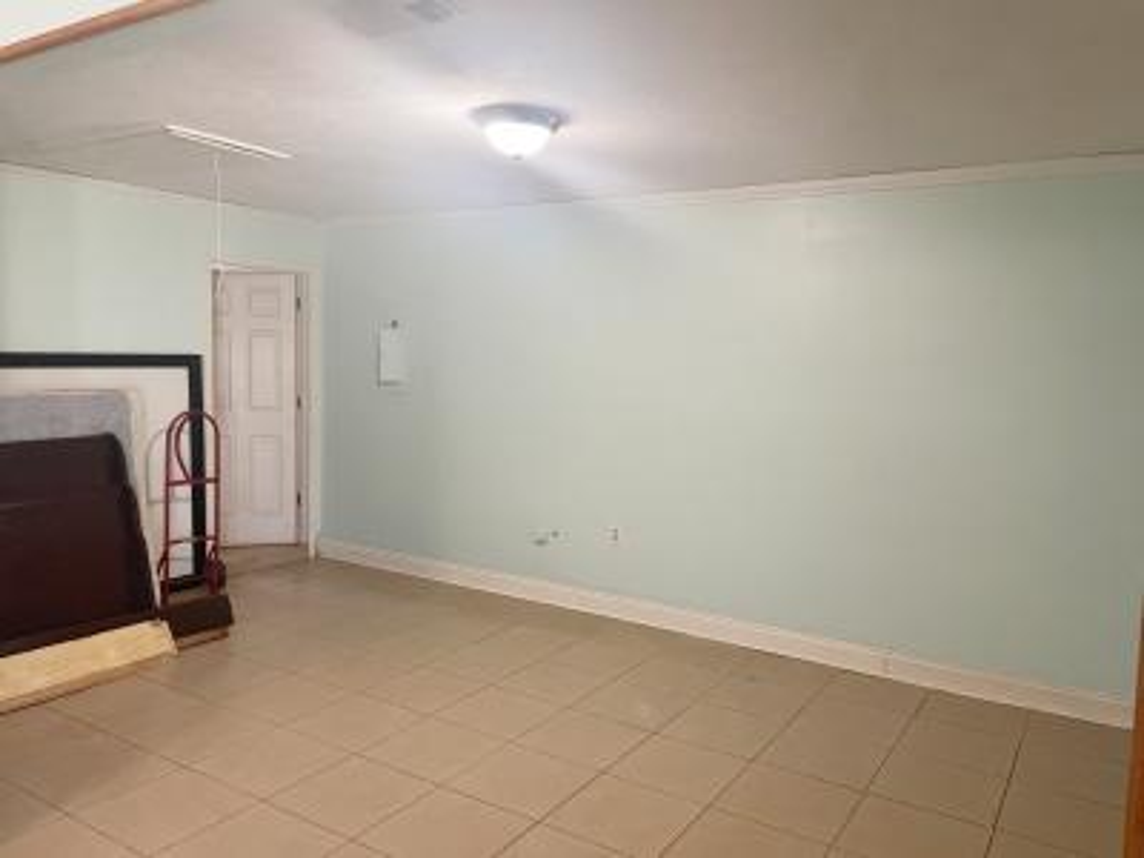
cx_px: 572
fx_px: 859
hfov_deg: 67.3
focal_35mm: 26
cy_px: 429
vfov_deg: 53.1
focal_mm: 4.2
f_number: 1.6
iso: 400
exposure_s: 1/60
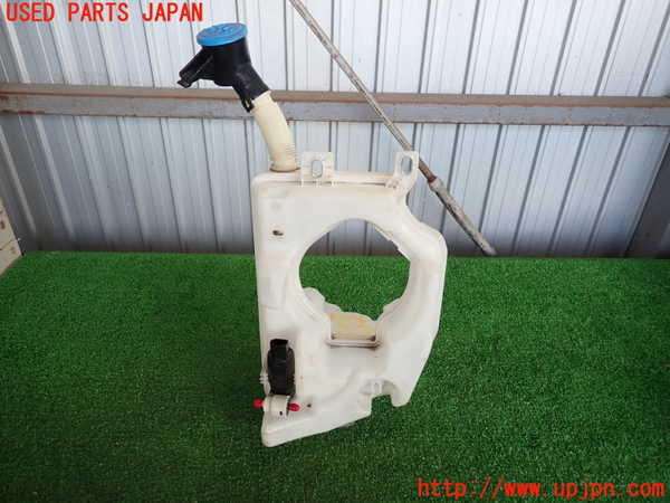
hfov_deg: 69.4
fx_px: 484
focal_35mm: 25
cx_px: 335
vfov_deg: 54.9
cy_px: 252
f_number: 2
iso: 100
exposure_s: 1/80
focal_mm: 4.5
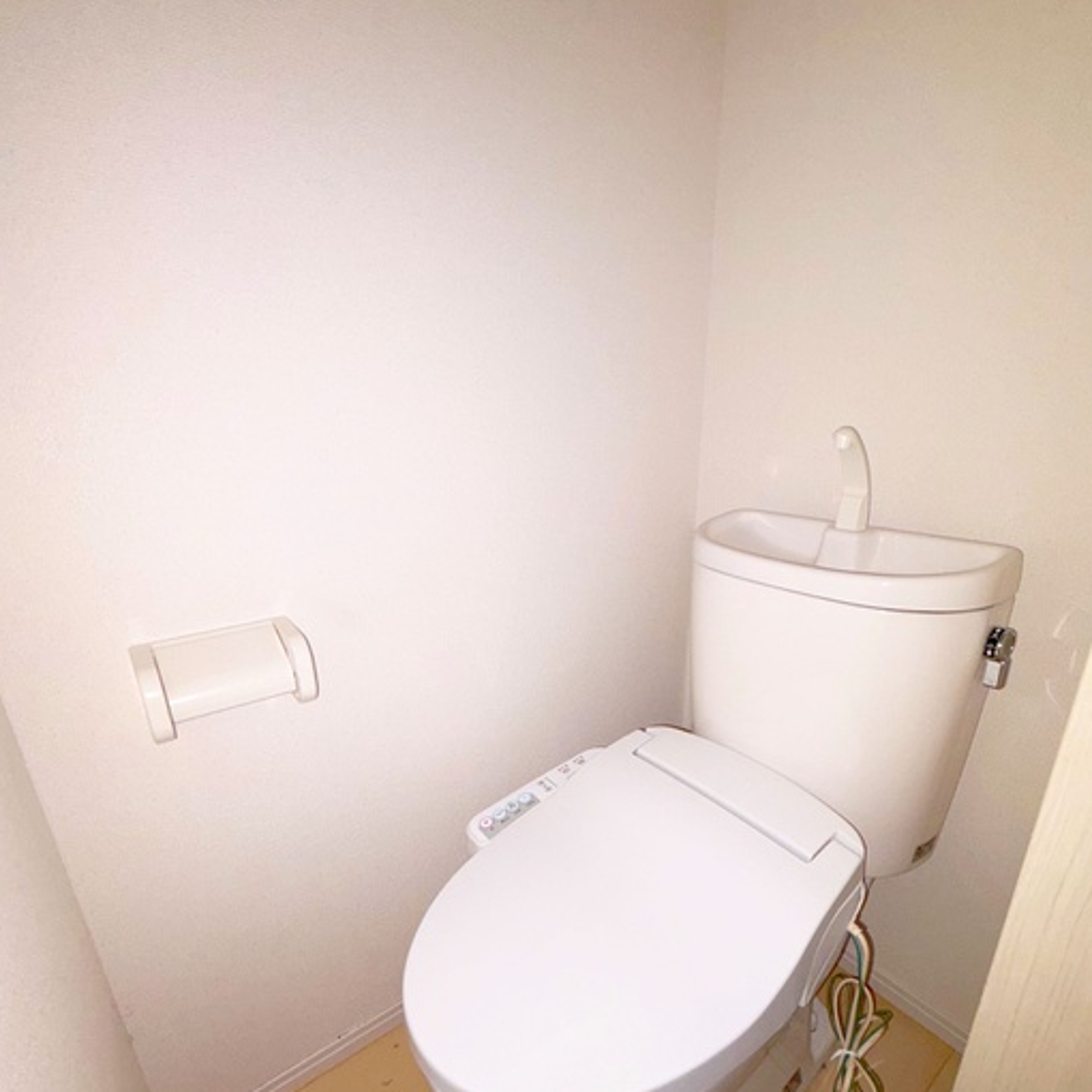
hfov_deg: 84.0
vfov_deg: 83.4
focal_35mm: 17
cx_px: 553
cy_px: 627
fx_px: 607
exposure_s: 1/60
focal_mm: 2.22
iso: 64
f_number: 2.2
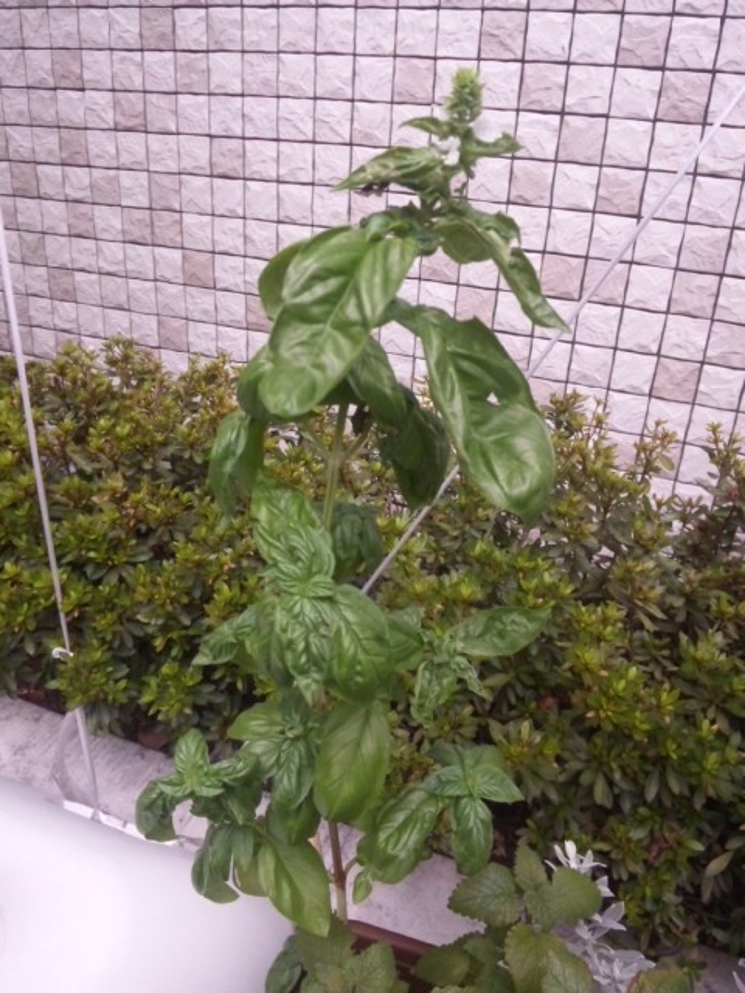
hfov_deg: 49.7
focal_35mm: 28
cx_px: 372
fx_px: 803
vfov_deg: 63.4
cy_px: 496
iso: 200
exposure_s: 1/485
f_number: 2.8
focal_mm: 5.07
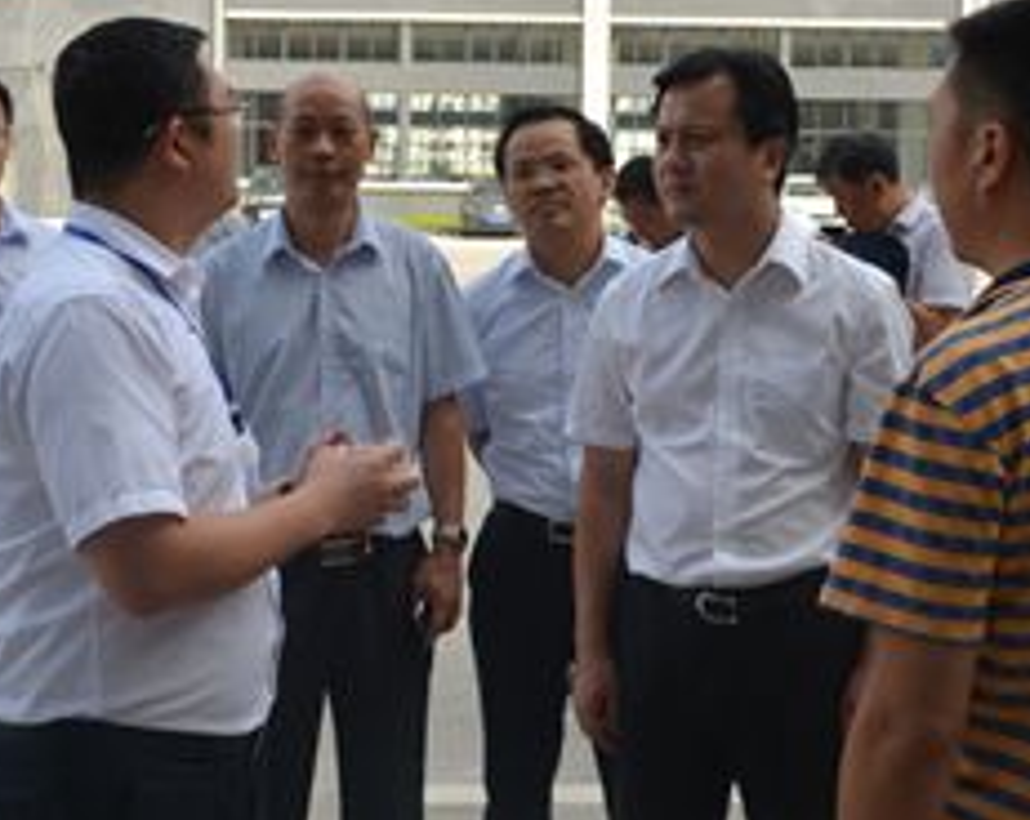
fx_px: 2039
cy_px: 256
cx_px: 473
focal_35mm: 67
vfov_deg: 22.6
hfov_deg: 28.3
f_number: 8
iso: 100
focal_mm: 22
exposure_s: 1/125
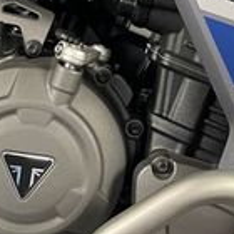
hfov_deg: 16.6
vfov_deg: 16.6
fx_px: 803
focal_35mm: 105
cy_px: 95
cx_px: 95
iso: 250
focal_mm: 4.2
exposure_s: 1/50
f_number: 1.6
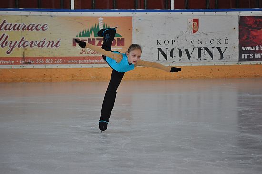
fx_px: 1799
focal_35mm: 248
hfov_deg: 8.3
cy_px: 87
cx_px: 131
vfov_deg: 5.5
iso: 1600
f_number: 5.3
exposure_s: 1/250
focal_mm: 165
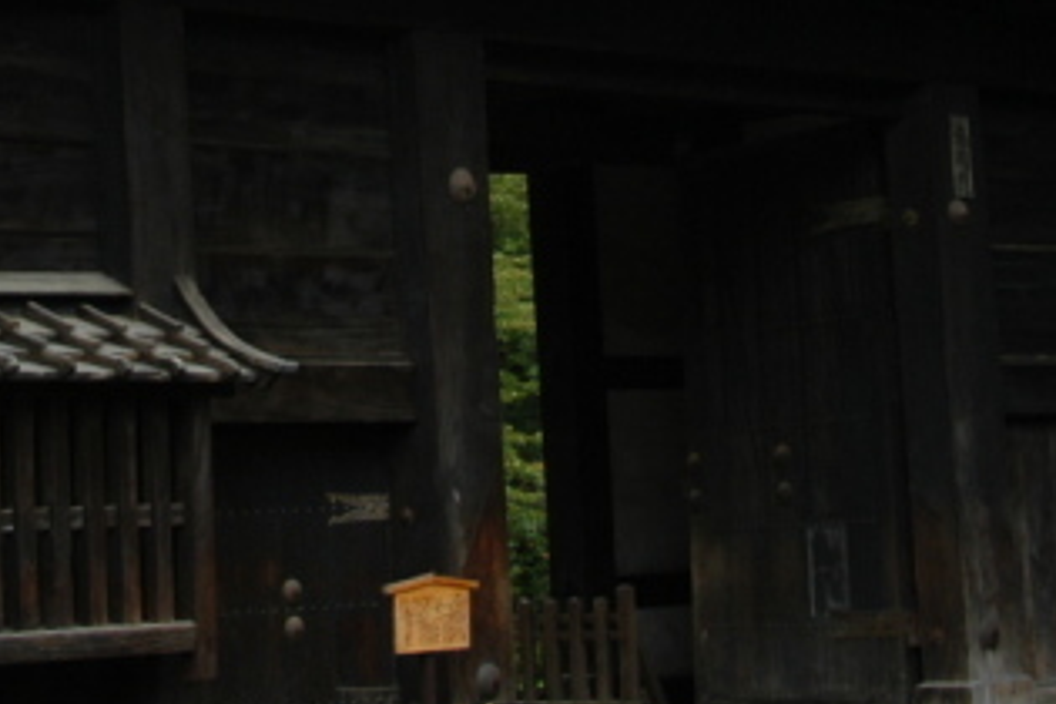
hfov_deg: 17.4
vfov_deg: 11.5
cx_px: 335
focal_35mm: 117
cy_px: -96
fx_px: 3432
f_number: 6.3
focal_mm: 24
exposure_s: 1/60
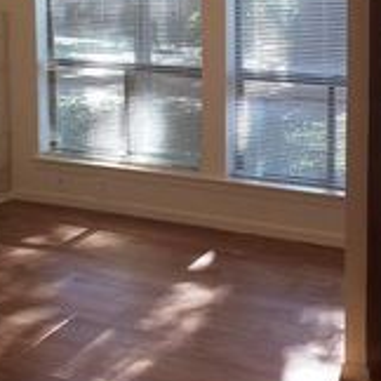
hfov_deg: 21.7
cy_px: 67
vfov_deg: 21.6
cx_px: 289
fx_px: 984
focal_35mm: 79
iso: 50
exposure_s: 1/30
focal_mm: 4.15
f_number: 2.2
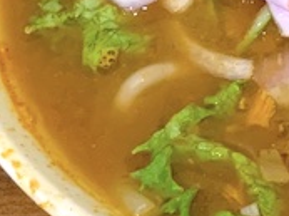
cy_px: -134
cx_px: 506
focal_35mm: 113
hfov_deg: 15.3
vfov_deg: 12.3
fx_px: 941
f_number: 1.8
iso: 320
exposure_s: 1/60
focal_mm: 4.25
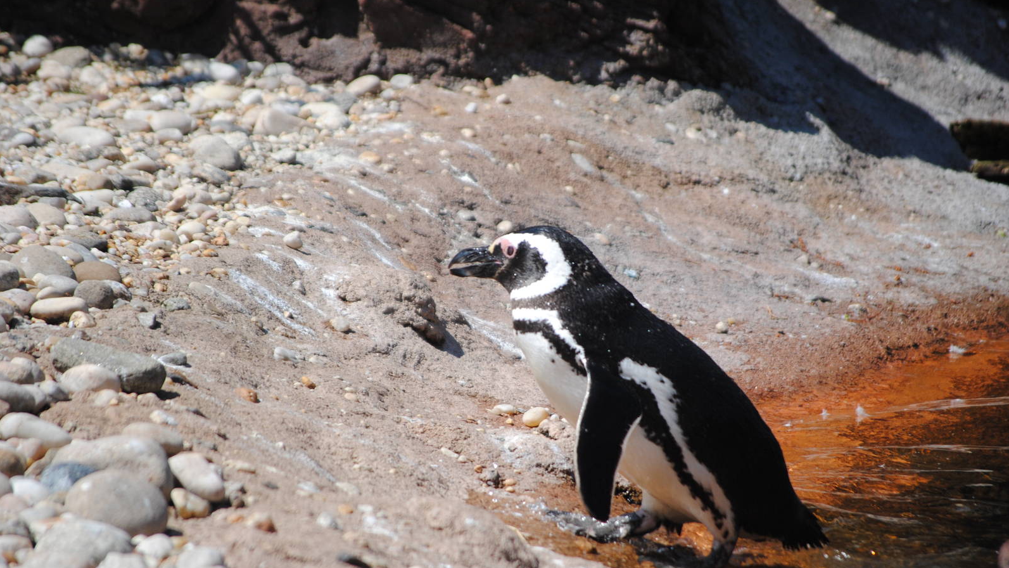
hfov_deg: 6.8
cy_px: 316
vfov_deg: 3.8
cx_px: 505
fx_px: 8454
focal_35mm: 316
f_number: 5.6
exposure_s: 1/800
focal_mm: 200
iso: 200
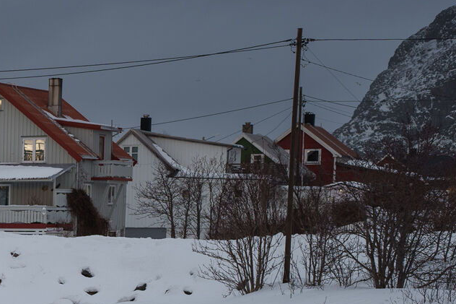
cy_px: 435
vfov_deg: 10.0
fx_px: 1684
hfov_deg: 14.1
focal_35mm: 133
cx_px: -299
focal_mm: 35
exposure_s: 1/400
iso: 100
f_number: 2.8
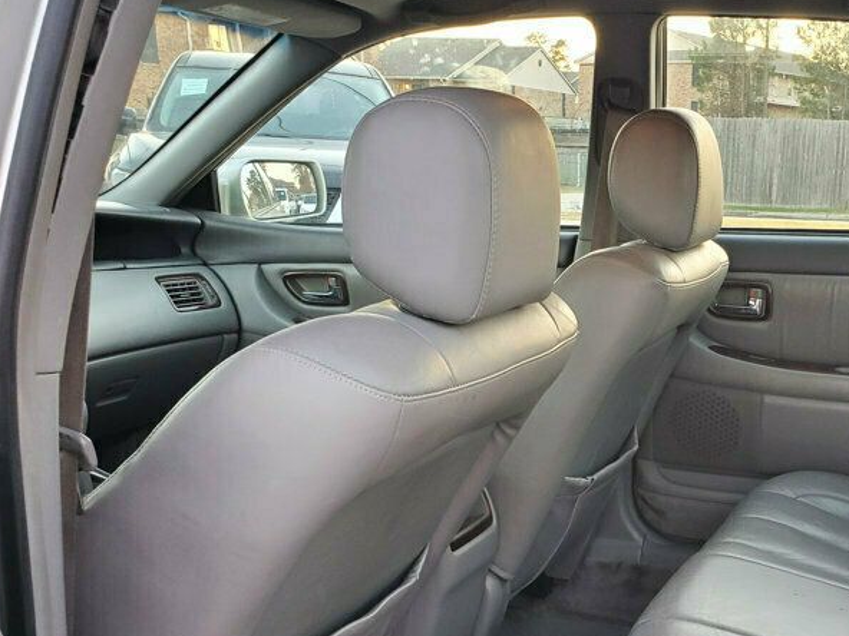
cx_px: 675
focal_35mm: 45
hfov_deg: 40.4
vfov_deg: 31.0
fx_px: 1104
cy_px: 543
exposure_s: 1/50
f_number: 2.4
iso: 200
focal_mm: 4.3
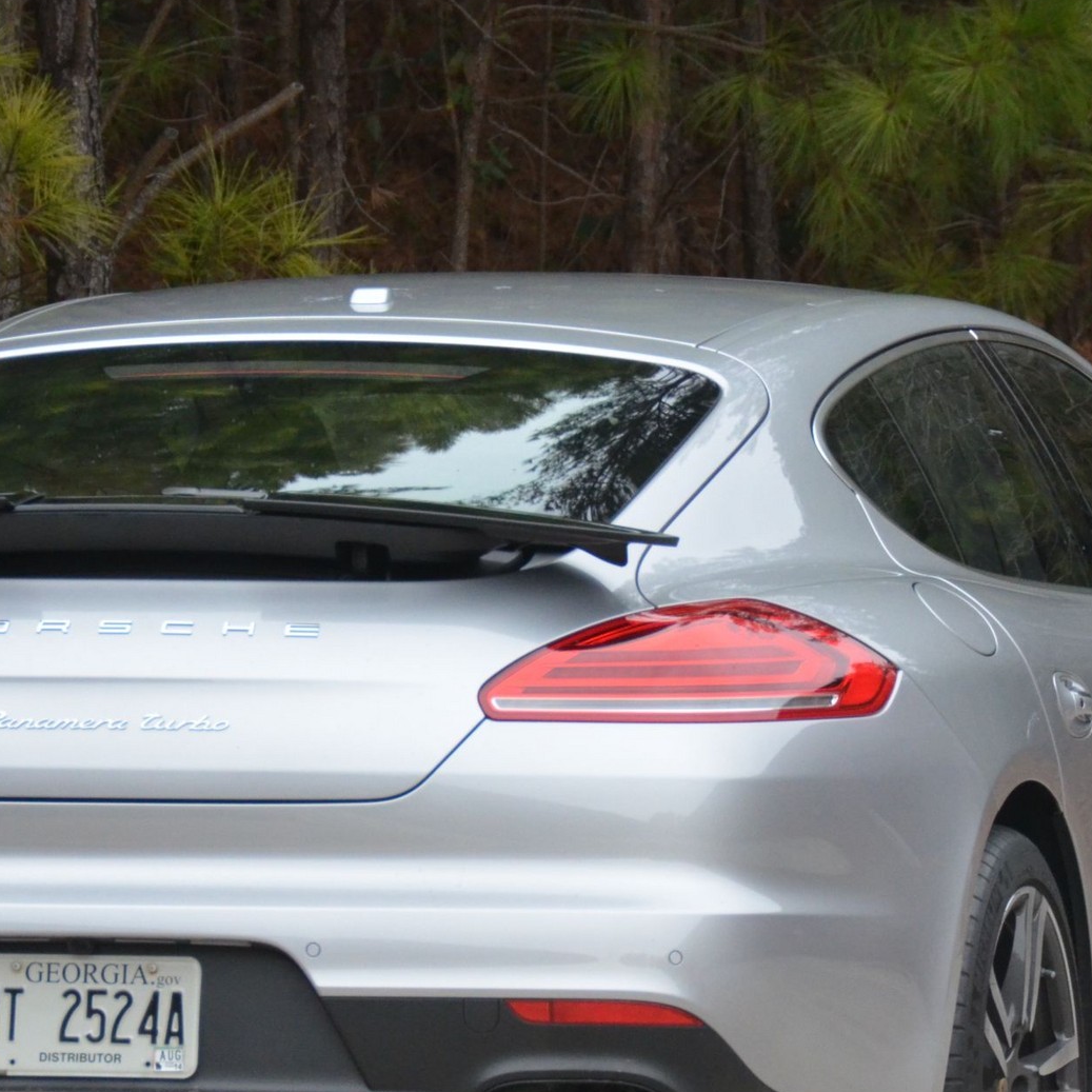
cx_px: 604
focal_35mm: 414
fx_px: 14777
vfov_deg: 4.2
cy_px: 739
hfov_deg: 4.2
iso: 1600
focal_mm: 135
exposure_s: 1/500
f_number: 5.6
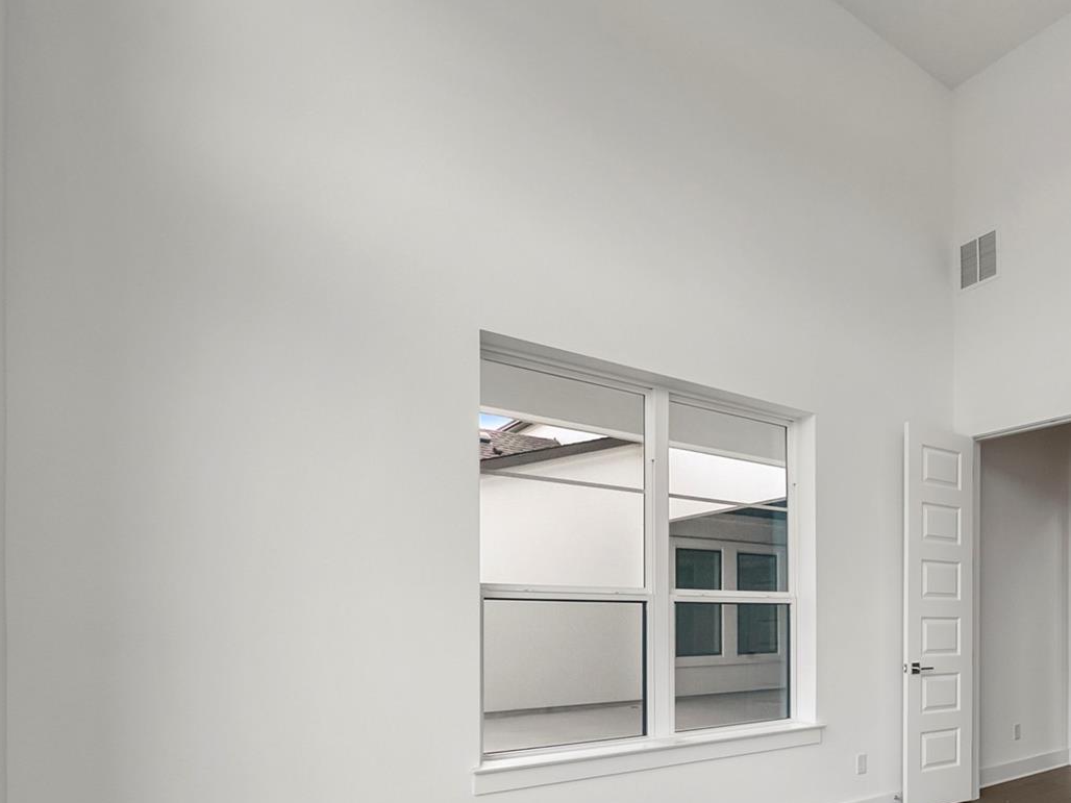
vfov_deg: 55.3
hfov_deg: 67.9
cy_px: 628
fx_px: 712
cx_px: 836
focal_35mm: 23
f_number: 11
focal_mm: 12
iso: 500
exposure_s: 1/30
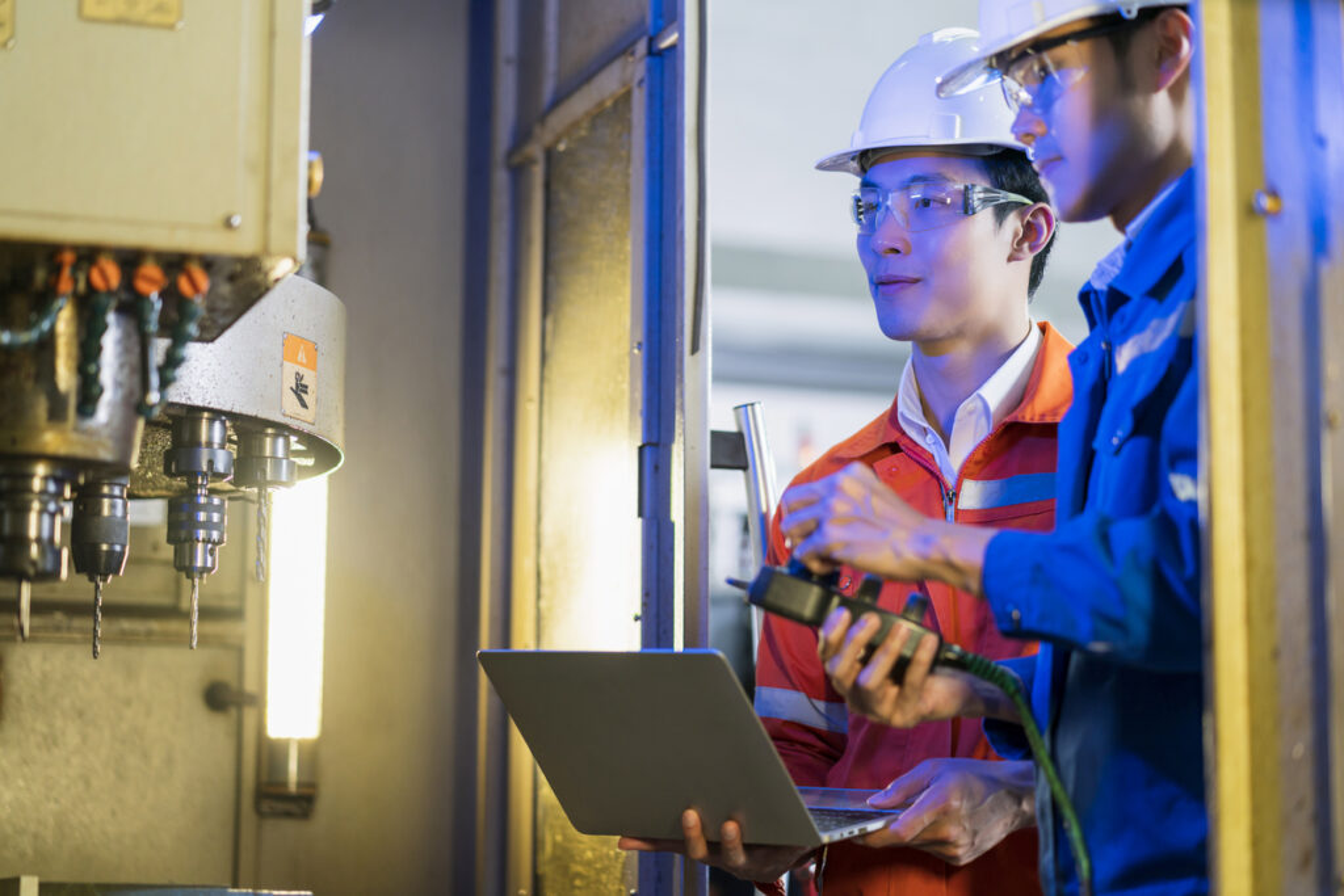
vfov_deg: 16.1
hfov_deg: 23.9
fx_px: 3174
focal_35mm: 85
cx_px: 672
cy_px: 448
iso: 400
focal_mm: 85
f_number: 2.2
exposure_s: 1/160
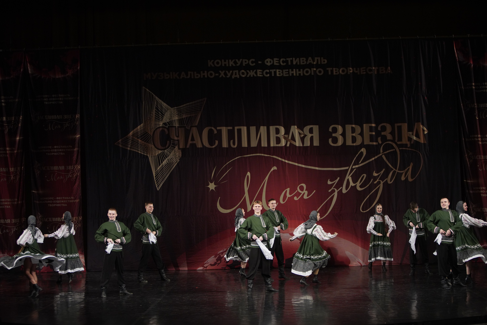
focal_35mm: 75
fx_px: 1015
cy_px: 162
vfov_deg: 18.2
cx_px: 244
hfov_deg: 27.0
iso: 2500
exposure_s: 1/500
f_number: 2.8
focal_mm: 75
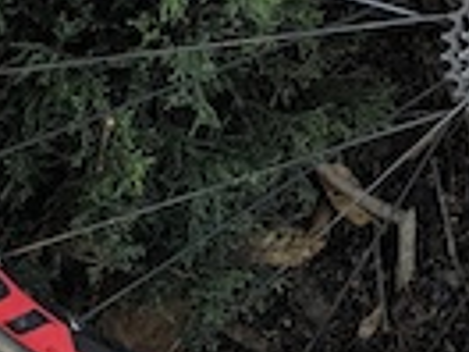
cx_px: 1290
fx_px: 2127
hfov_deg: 10.1
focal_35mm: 157
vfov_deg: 8.5
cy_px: -530
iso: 166
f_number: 2
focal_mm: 4.67
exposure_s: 1/120
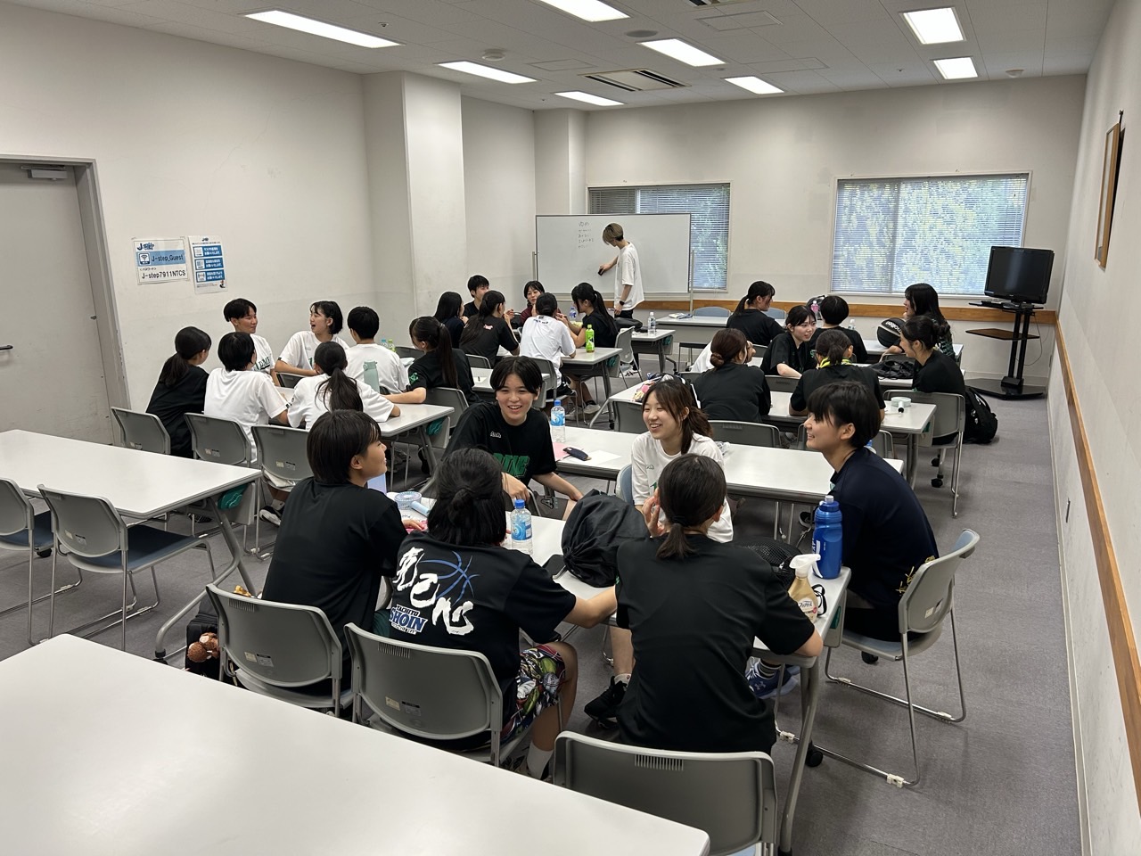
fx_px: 857
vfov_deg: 53.1
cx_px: 570
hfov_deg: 67.3
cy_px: 428
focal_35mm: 26
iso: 125
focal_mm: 5.7
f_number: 1.5
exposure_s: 1/120
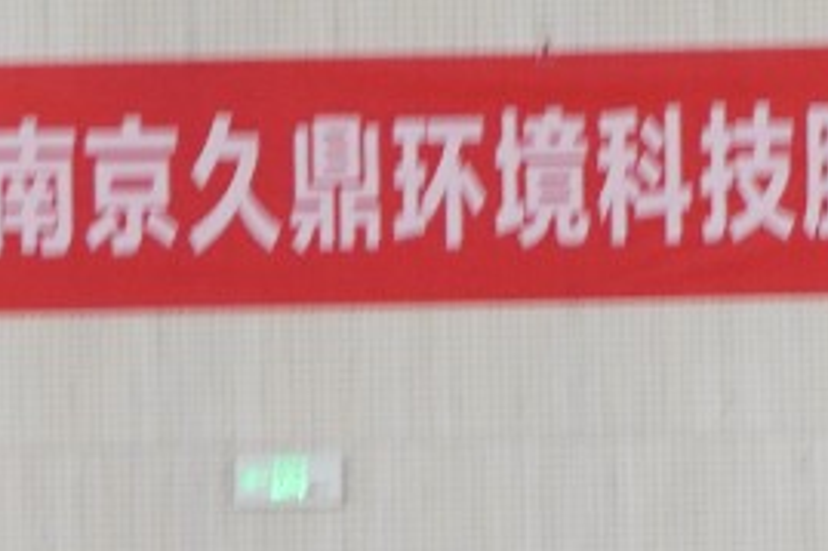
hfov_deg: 7.1
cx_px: 2161
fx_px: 6160
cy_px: 34
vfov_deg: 5.1
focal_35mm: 268
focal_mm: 30
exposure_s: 1/15
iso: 500
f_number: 6.3
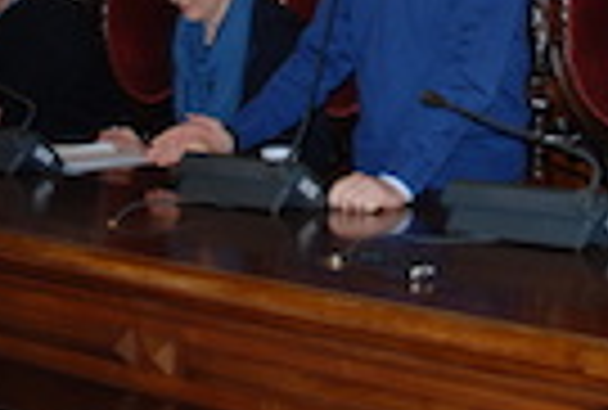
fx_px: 1661
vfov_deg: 13.7
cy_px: -65
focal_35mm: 98
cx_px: 504
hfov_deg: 20.5
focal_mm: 22
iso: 200
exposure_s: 1/60
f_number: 3.8
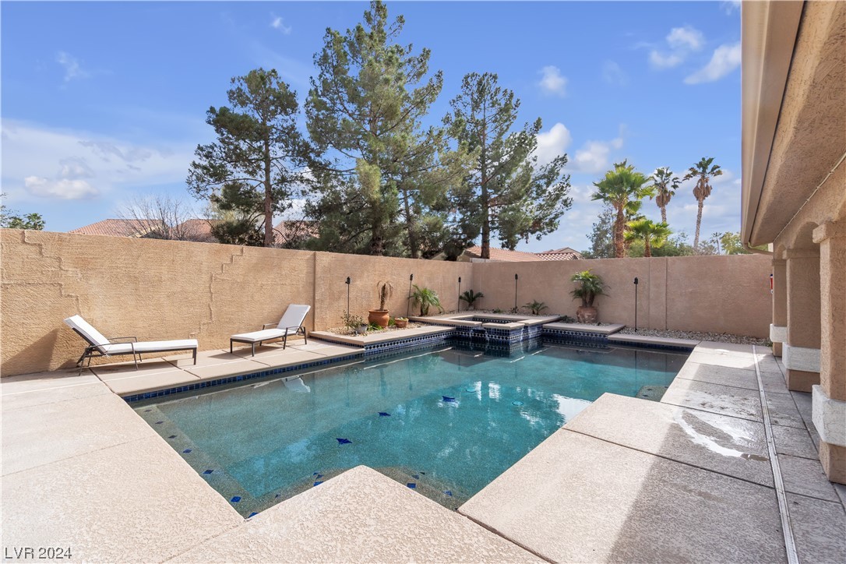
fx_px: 352
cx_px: 423
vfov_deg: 77.3
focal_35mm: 15
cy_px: 282
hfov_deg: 100.4
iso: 200
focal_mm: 10
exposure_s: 1/500
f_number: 8
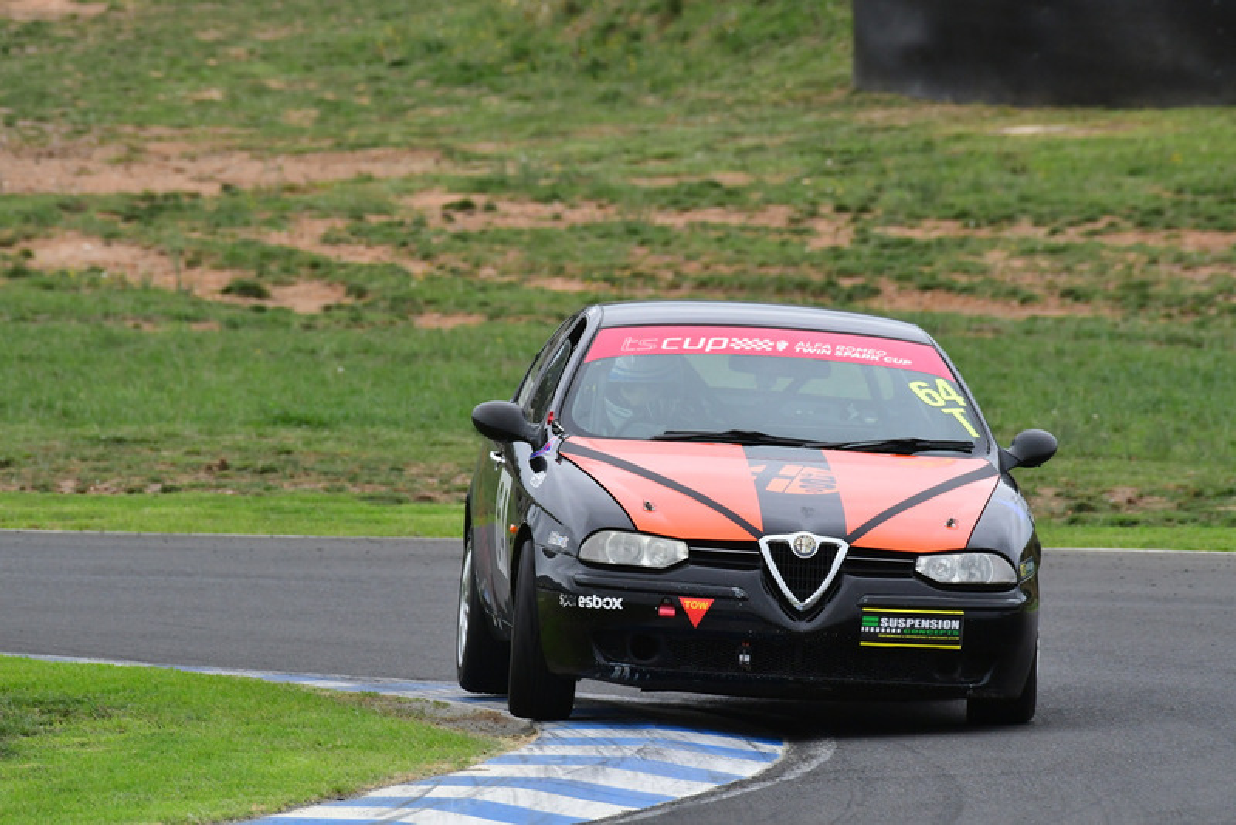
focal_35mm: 750
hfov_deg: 2.7
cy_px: 412
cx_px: 618
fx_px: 25758
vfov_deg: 1.8
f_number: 11
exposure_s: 1/640
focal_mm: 500
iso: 1250
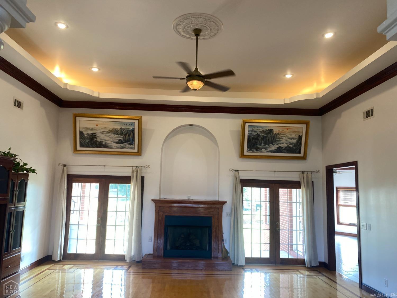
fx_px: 298
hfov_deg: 67.3
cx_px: 198
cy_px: 149
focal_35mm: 26
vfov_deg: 53.1
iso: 100
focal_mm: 4.25
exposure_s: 1/120
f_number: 1.8
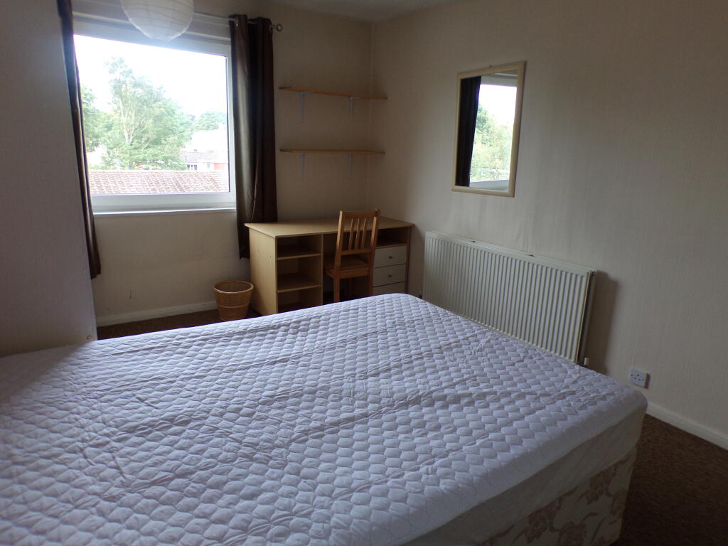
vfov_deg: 56.8
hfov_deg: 71.6
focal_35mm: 24
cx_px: 364
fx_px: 505
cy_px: 273
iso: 100
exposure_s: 1/38
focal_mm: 4.3
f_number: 3
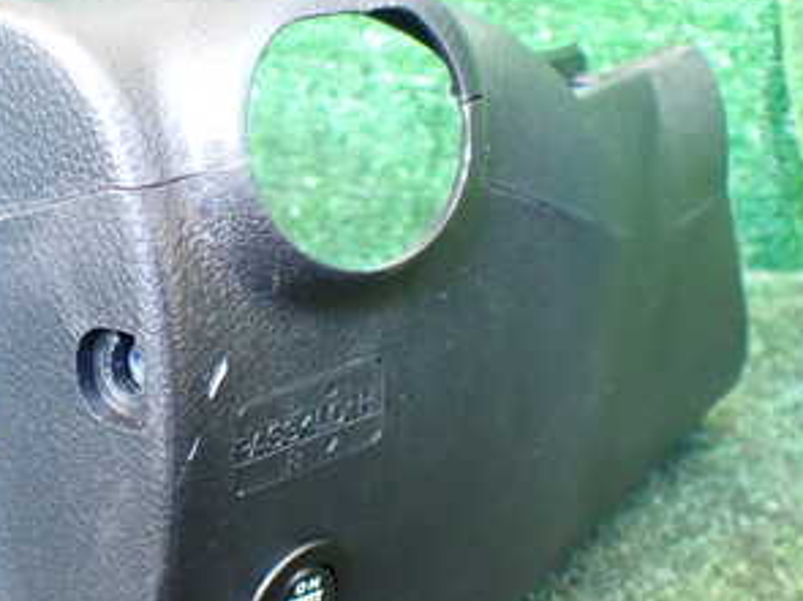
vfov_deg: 24.0
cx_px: 131
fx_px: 1414
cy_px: 288
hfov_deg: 30.7
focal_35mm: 61
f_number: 2.3
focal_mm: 5.4
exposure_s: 1/40
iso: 800
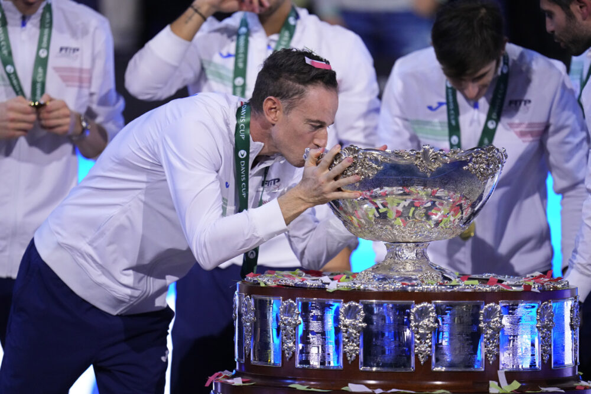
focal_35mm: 400
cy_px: 197
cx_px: 296
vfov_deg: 3.4
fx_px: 6564
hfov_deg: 5.2
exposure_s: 1/1250
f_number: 2.8
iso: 5000
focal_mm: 400
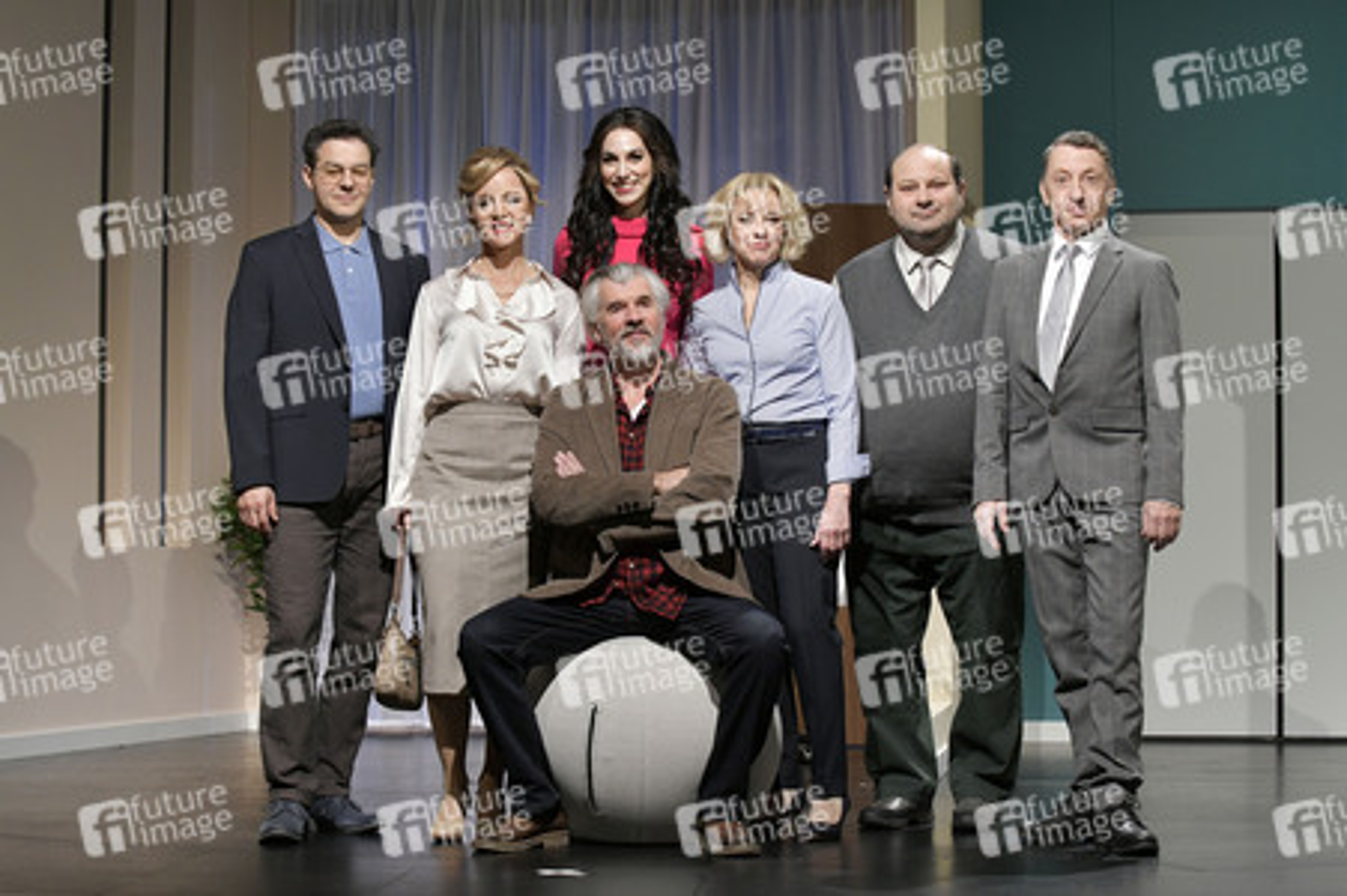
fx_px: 2804
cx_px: 674
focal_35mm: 75
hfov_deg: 27.0
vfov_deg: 18.2
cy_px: 448
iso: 2500
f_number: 6.3
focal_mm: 75
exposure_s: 1/250
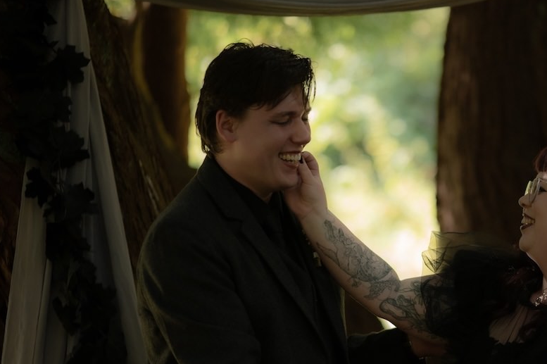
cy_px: 286
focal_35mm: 140
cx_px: 408
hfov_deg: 14.6
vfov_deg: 9.8
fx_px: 2126
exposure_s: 1/250
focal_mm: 85
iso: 160
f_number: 1.8
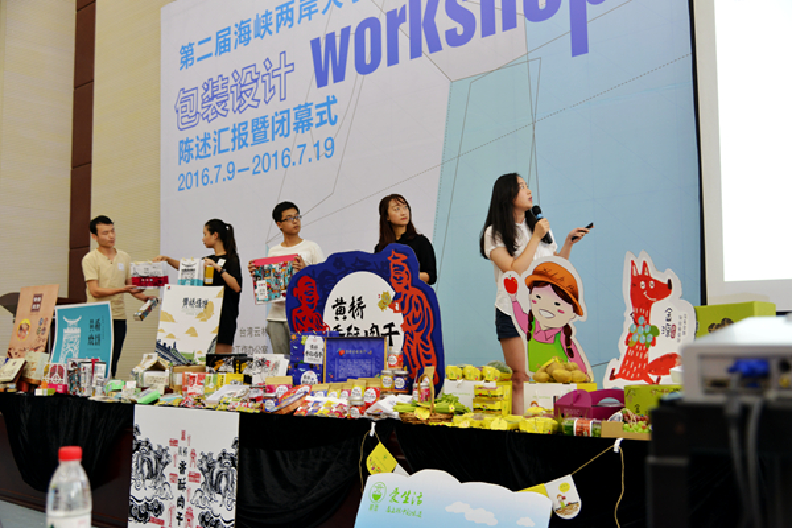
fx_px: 836
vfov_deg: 35.1
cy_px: 264
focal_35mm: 38
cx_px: 396
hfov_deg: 50.7
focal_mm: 38
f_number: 4
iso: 1000
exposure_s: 1/30
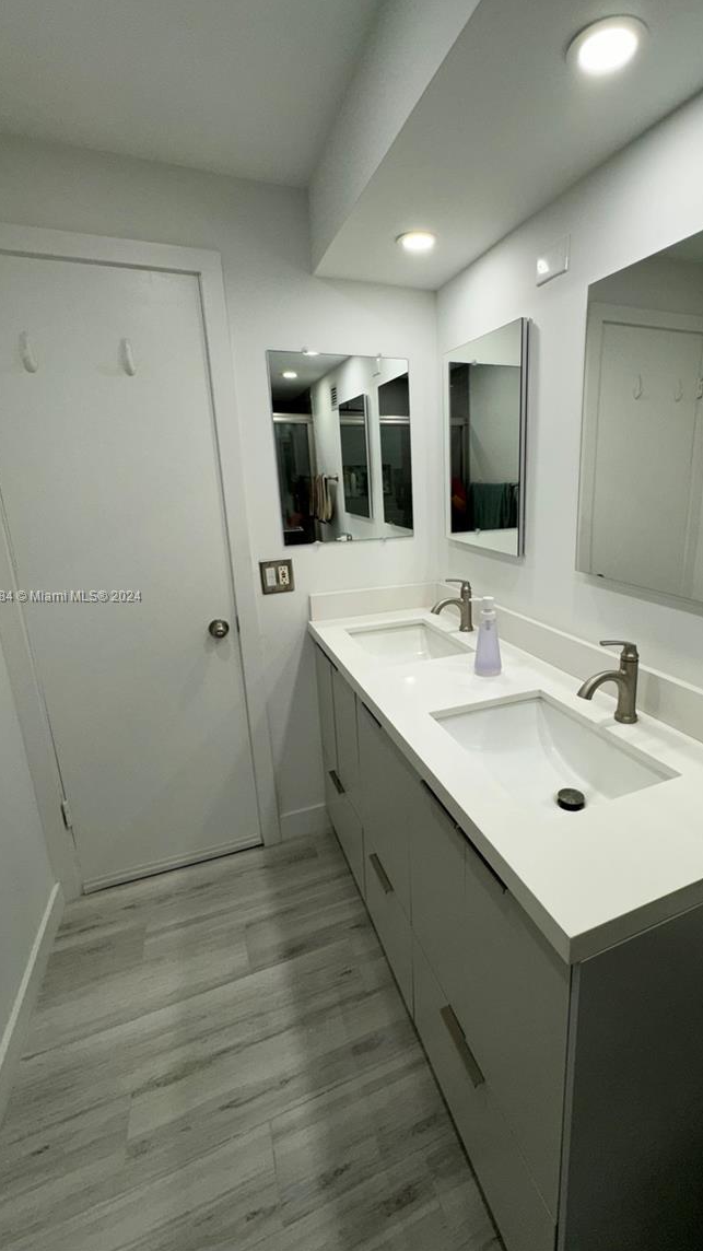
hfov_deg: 66.2
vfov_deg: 99.3
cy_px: 597
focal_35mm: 16
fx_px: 531
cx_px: 433
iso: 64
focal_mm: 2.22
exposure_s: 1/120
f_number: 2.2
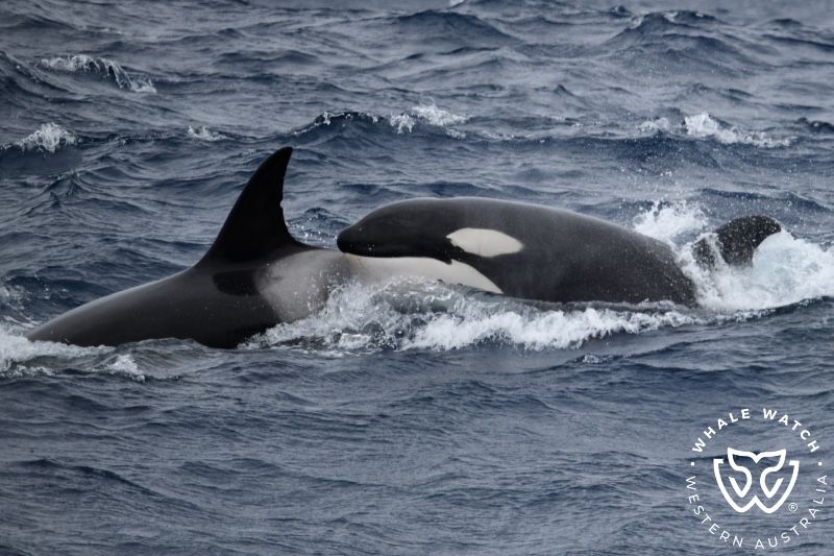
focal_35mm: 600
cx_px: 417
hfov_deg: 3.4
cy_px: 278
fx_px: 13896
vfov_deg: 2.3
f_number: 6.3
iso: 1100
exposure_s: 1/8000
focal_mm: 600
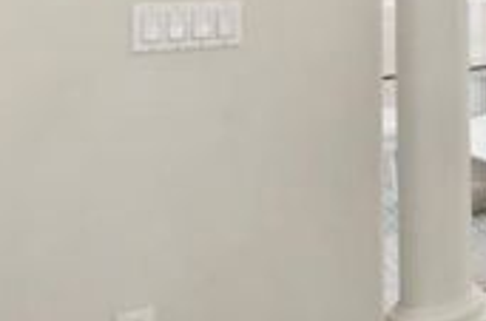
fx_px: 835
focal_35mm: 62
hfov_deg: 21.3
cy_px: -101
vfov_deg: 19.9
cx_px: 877
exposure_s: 1/13
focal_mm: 10
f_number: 14
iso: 320
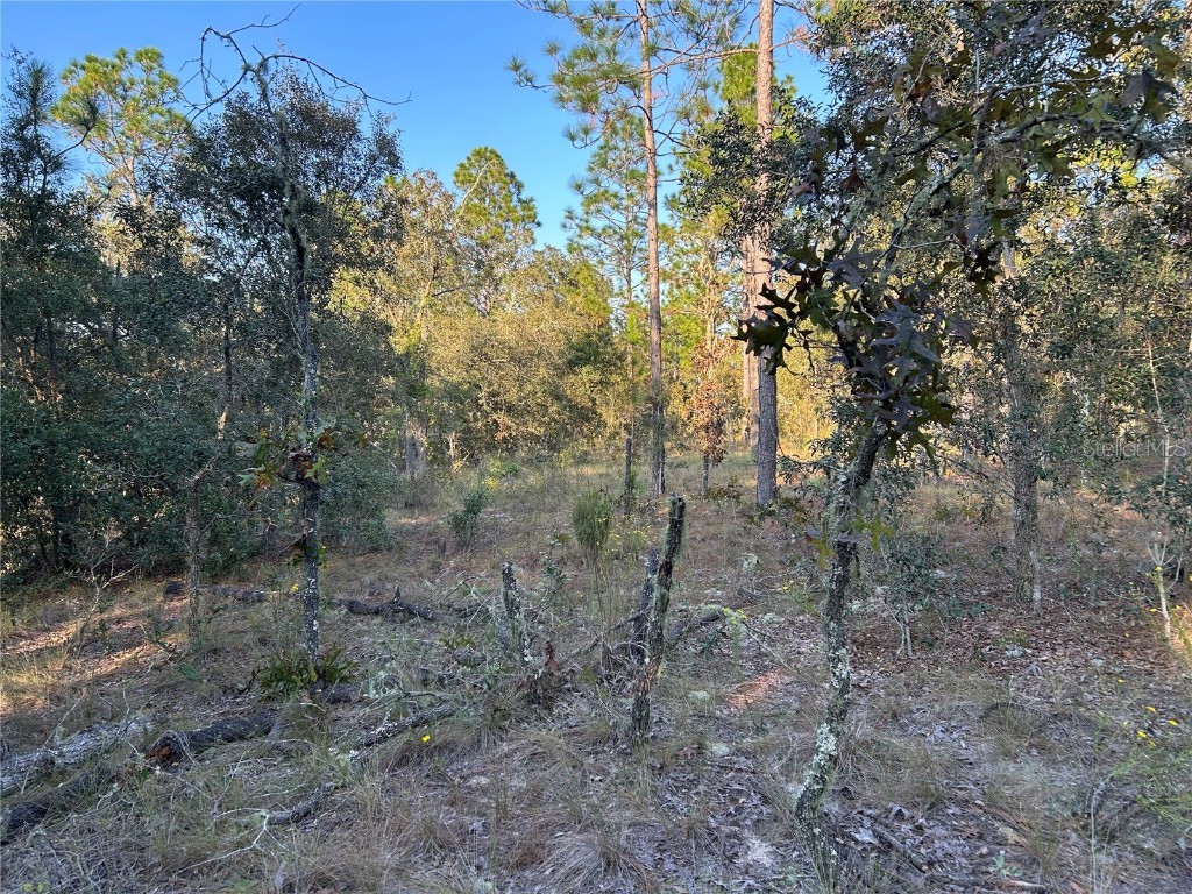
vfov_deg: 53.1
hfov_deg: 67.3
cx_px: 596
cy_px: 447
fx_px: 895
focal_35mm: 26
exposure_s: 1/367
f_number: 1.5
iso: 50
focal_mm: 5.7
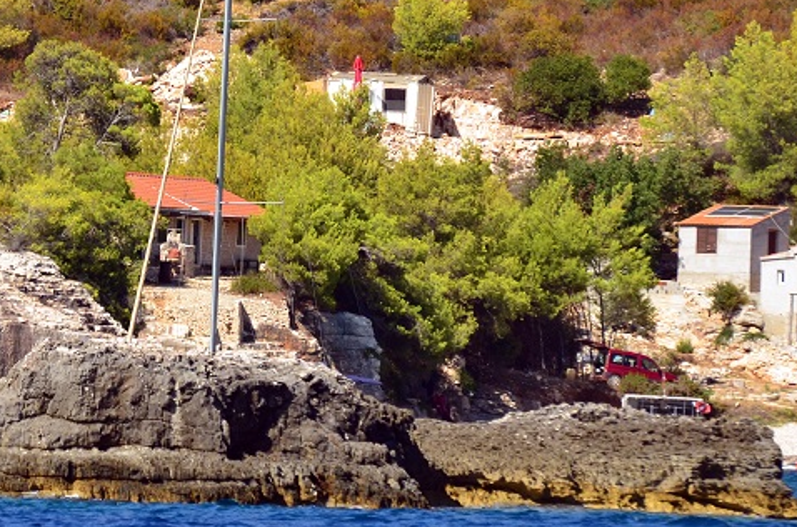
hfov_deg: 2.9
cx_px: 131
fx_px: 15920
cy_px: 126
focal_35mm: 721
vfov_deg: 1.9
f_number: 5.3
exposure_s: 1/3200
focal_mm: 230
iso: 640
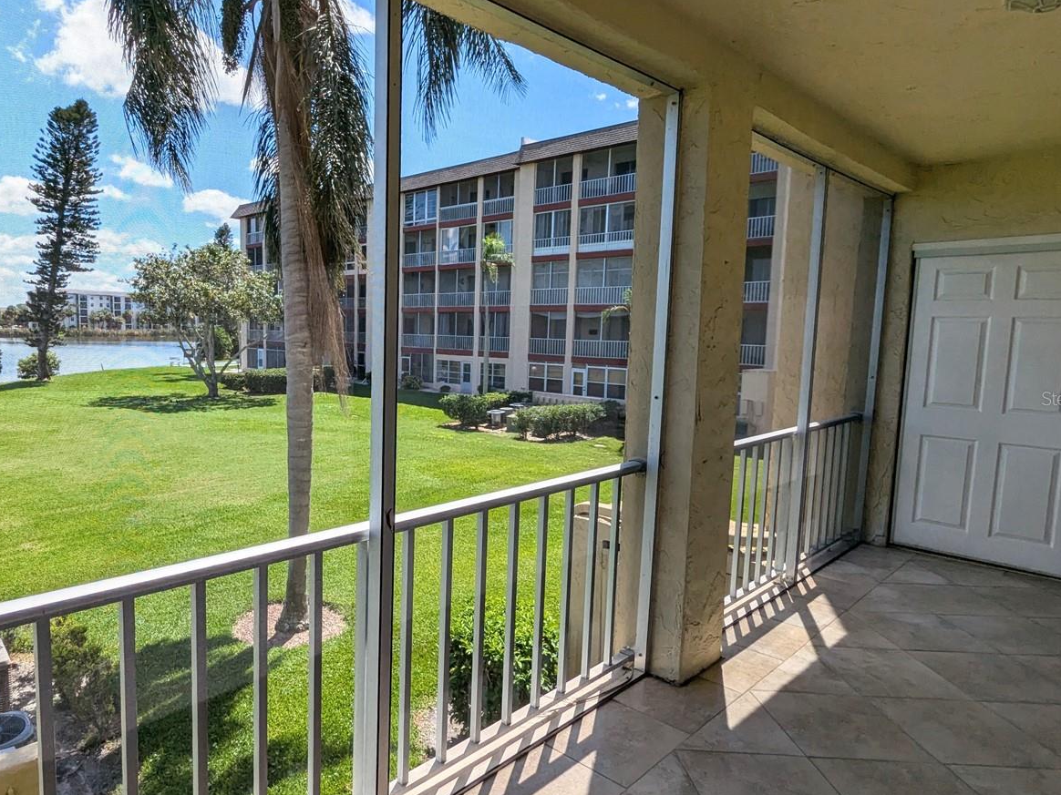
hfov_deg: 75.1
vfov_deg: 61.1
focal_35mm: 22
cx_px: 398
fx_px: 674
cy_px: 398
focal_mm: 2.35
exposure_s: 1/1524
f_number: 2.2
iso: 44
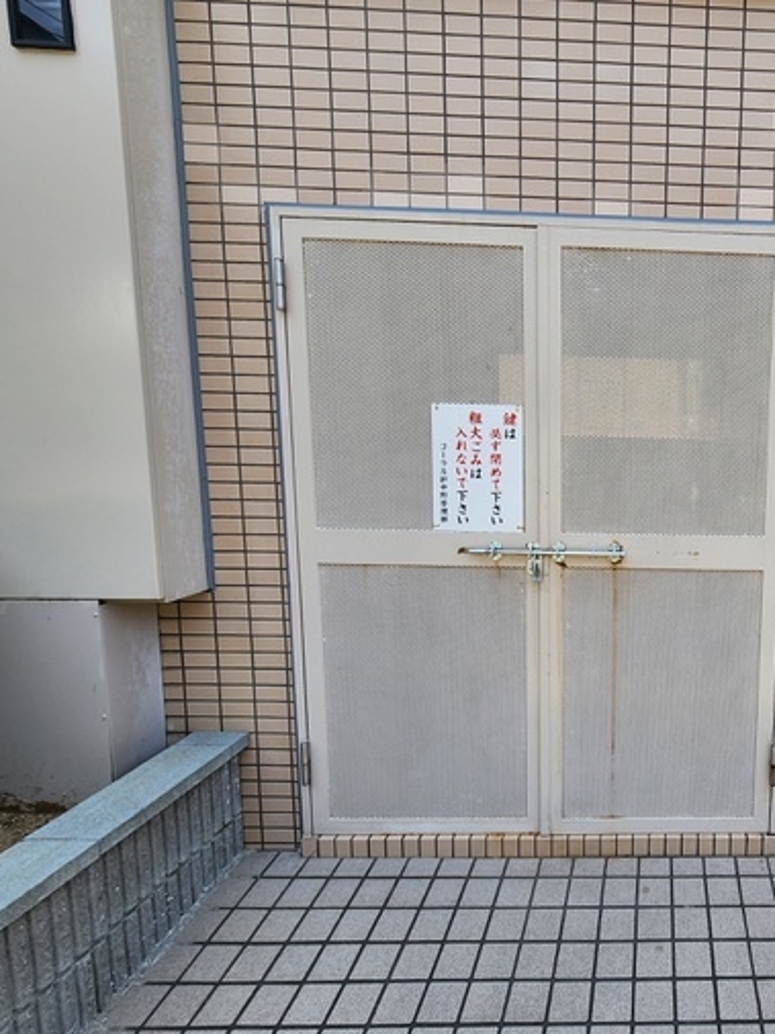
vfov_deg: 87.8
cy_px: 510
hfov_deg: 61.7
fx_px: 538
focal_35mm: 18
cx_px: 679
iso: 50
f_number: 2.2
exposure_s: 1/679
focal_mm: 2.2
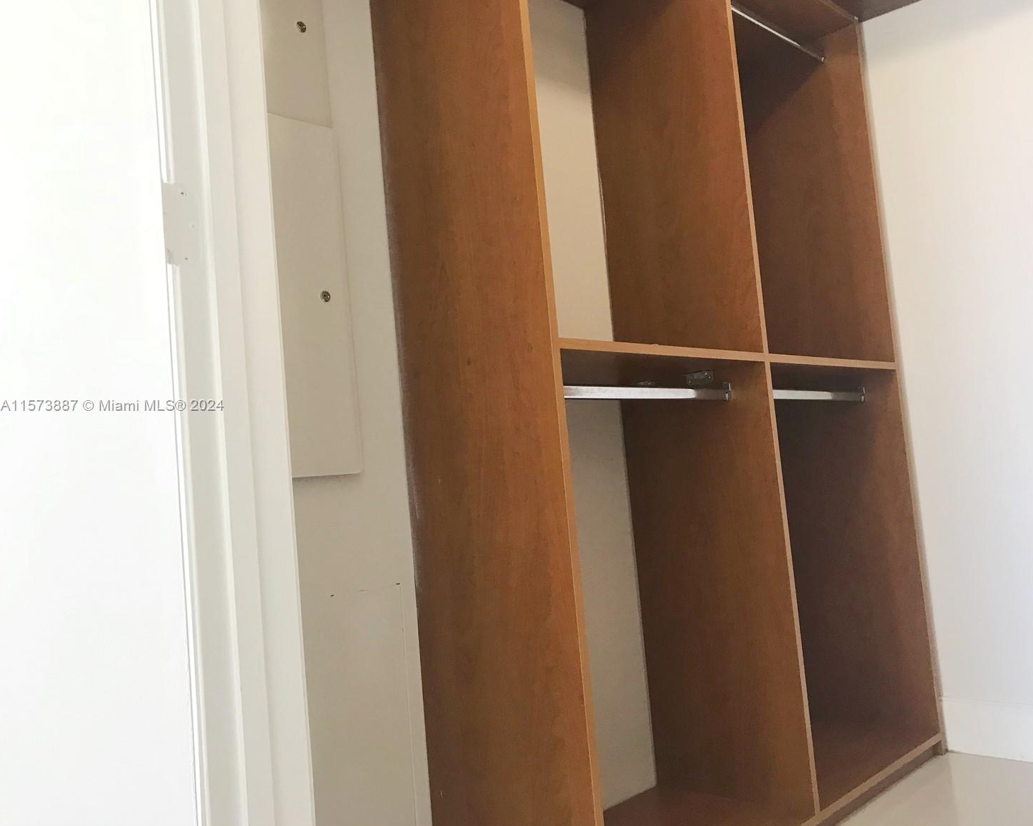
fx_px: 917
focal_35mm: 30
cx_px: 563
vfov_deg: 48.5
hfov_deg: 58.7
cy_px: 406
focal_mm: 3.99
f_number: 1.8
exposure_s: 1/33
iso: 40
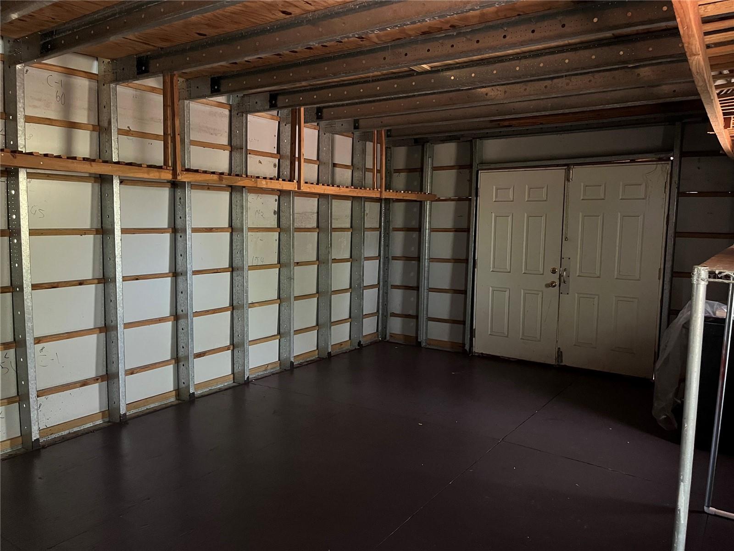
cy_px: 276
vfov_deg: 53.1
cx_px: 367
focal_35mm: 26
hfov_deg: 67.3
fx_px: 551
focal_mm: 5.1
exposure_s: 1/30
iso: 800
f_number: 1.6
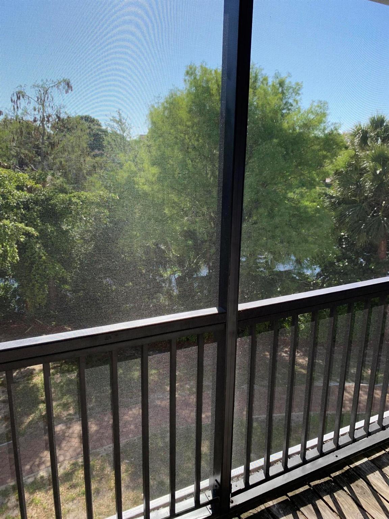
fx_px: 390
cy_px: 260
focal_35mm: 26
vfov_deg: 67.3
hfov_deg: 53.1
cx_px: 194
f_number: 1.8
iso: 25
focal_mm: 4.25
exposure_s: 1/815
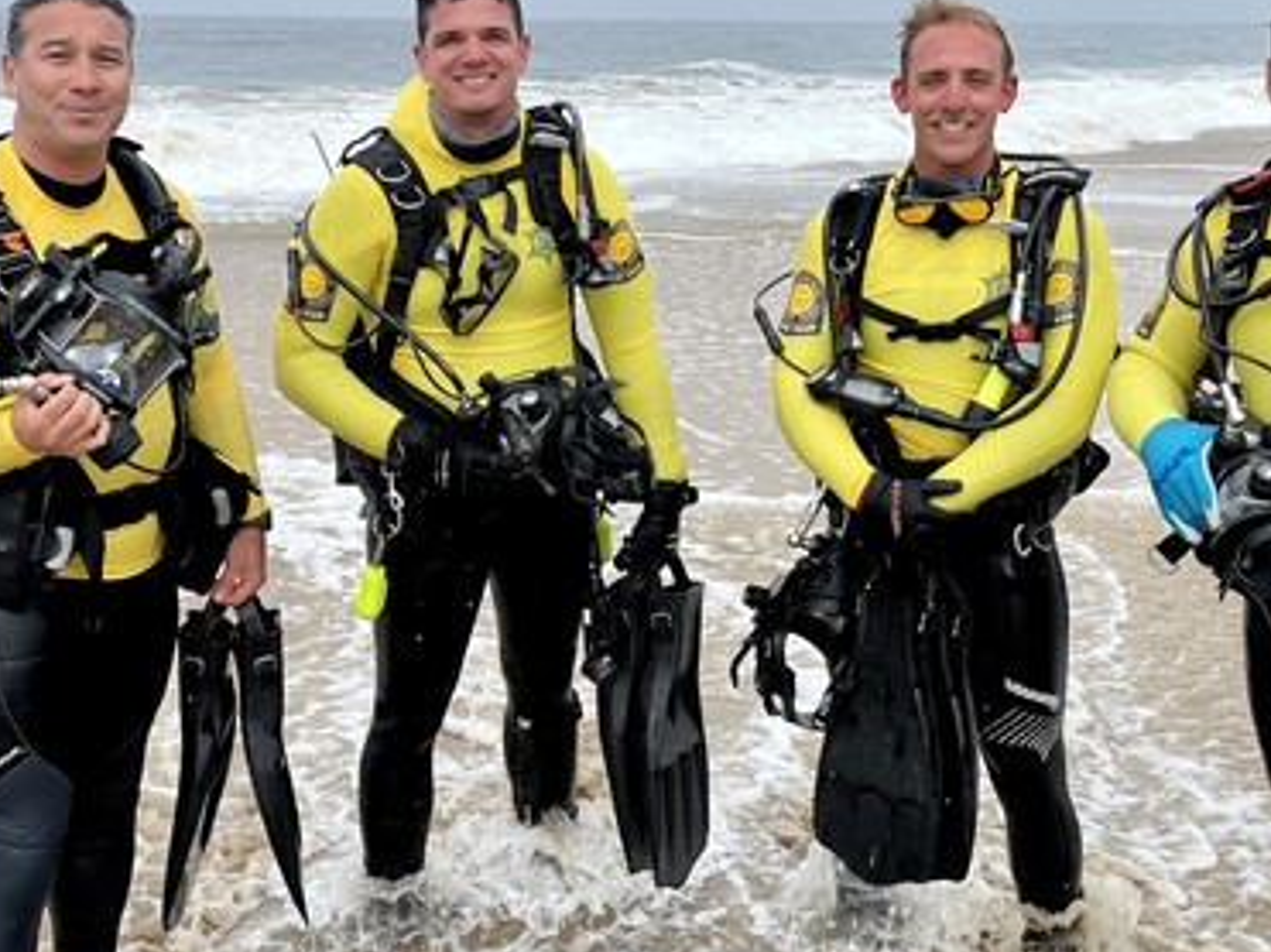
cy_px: 461
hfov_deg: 46.7
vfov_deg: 35.9
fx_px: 1468
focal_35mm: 40
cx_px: 716
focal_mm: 5.1
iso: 50
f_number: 1.6
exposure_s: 1/3049
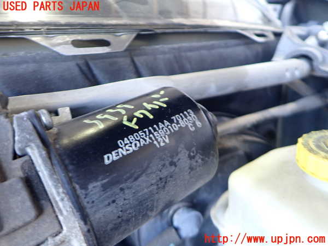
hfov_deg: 69.4
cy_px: 123
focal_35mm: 25
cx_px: 164
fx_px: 237
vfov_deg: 54.9
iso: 250
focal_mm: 4.5
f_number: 2
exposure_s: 1/30
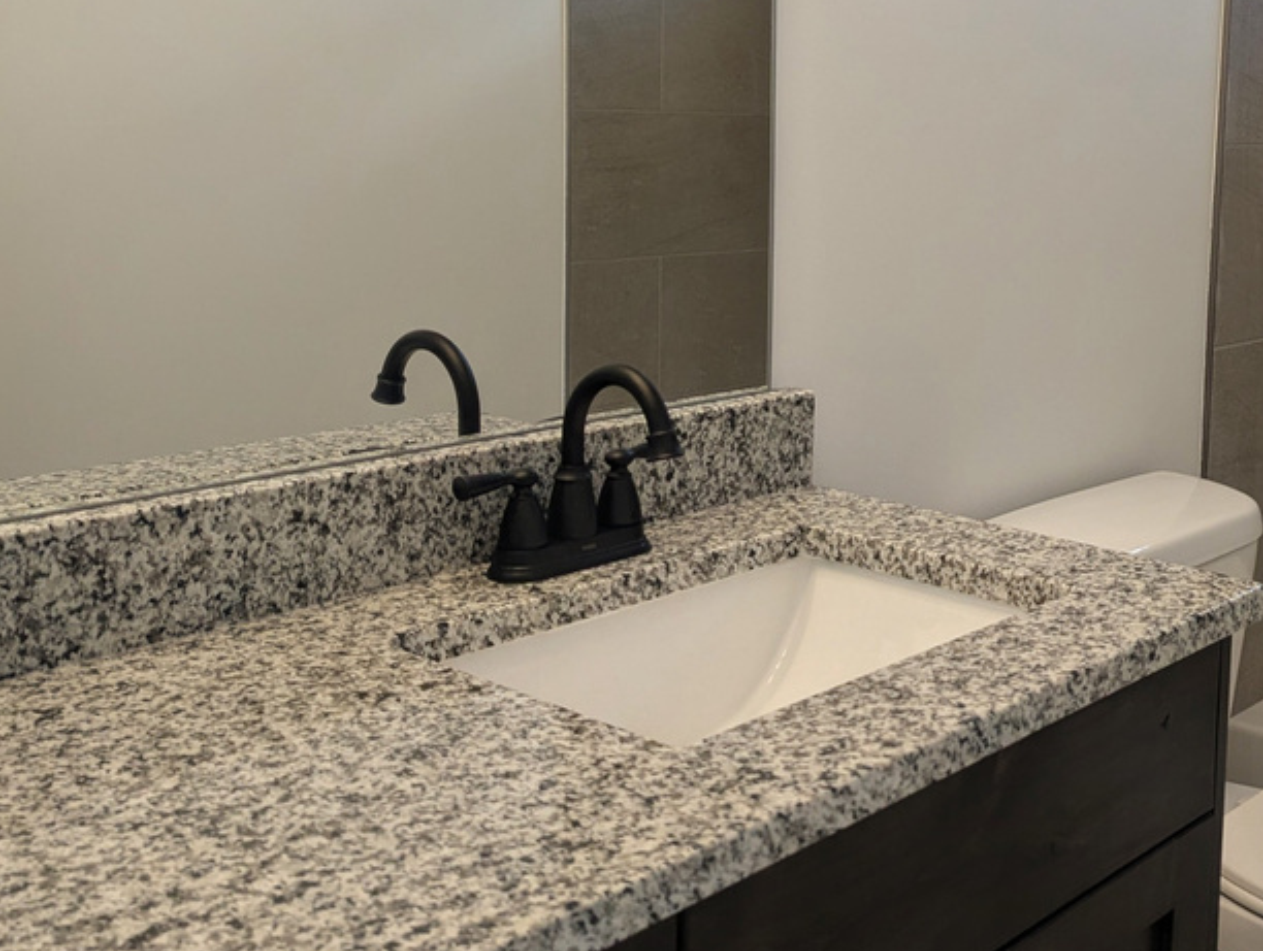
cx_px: 937
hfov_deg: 45.2
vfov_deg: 35.9
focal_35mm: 40
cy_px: 369
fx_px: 1462
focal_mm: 6.81
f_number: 1.85
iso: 78
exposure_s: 1/178
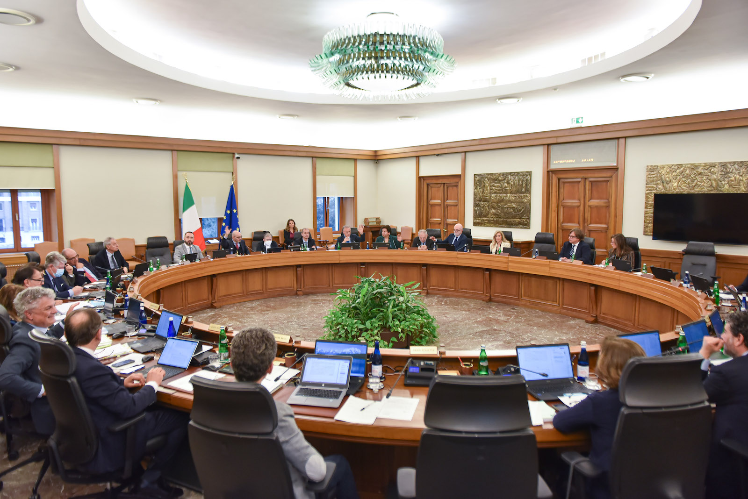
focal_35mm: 24
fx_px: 499
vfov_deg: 53.2
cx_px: 374
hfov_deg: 73.7
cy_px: 250
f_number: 2.8
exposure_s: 1/250
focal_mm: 24
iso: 1000
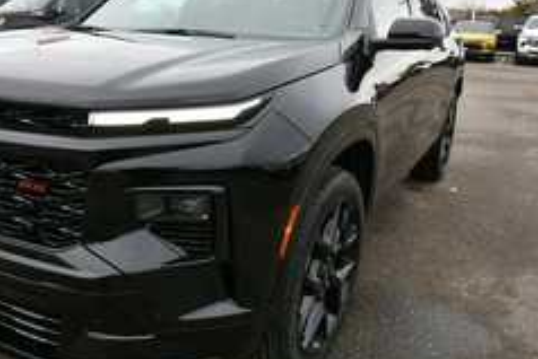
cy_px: 146
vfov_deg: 41.0
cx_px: 179
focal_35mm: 32
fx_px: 478
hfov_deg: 57.4
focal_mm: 13
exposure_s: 1/250
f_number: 5.6
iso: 200
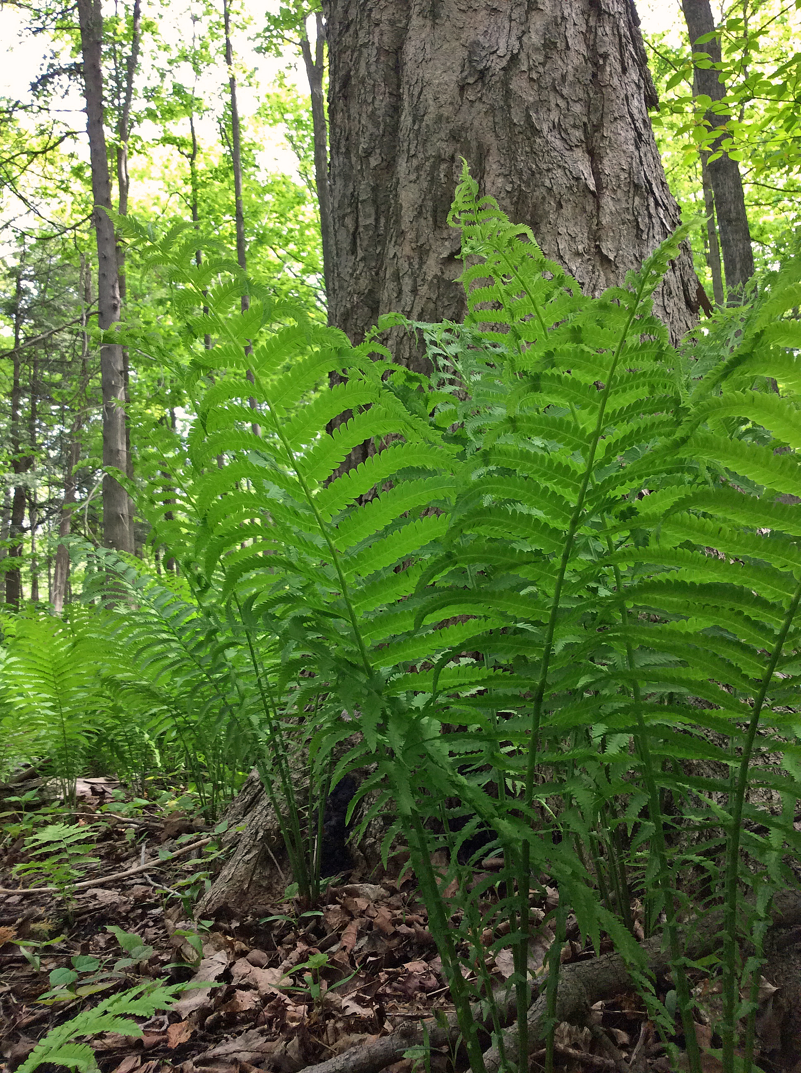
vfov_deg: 56.9
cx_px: 400
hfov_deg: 44.1
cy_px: 536
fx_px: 990
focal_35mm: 32
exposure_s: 1/120
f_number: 2.4
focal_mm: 3.3
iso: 64
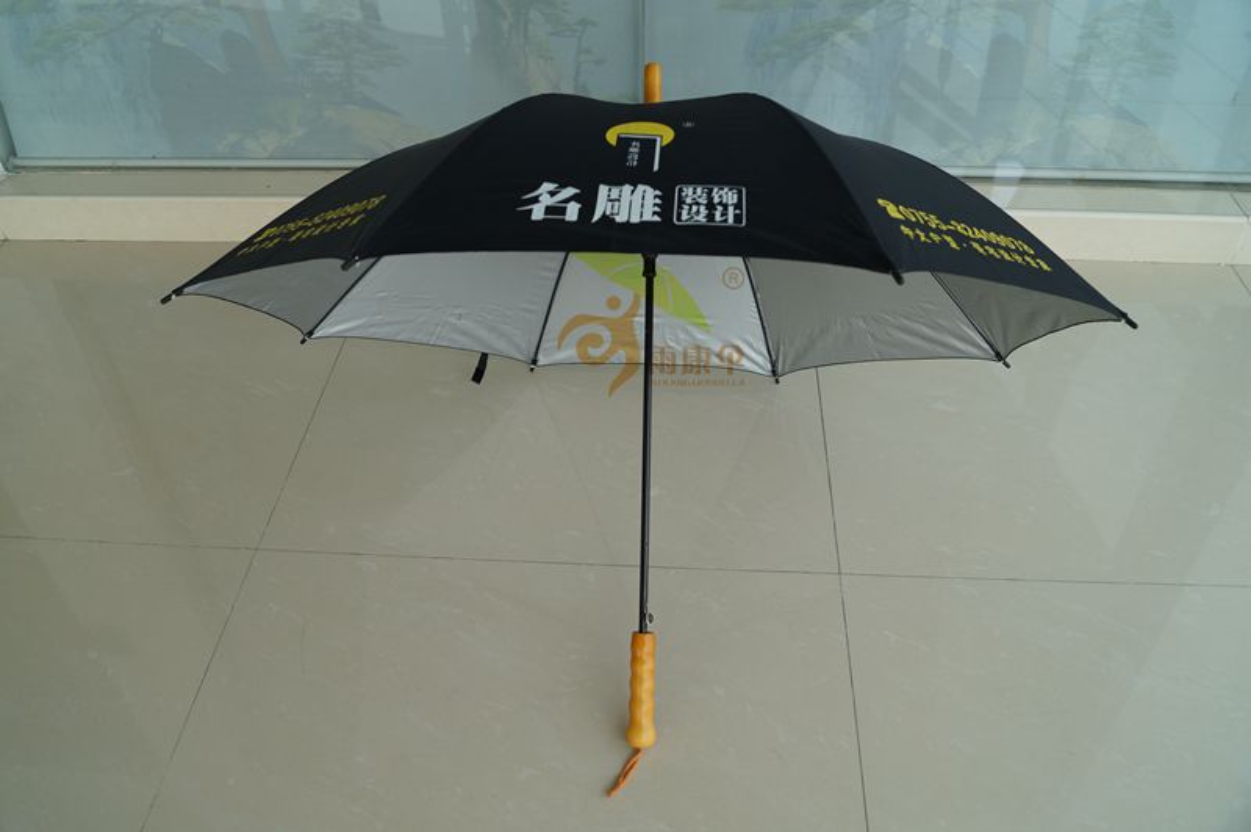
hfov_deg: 62.0
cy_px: 416
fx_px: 1042
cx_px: 626
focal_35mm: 30
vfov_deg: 43.5
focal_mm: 20
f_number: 4.5
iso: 100
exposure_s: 1/100
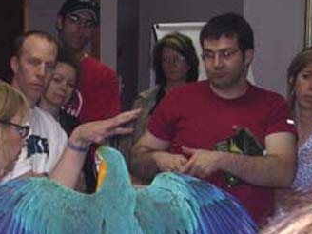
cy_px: 201
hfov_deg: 13.3
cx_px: 61
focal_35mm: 148
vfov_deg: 10.0
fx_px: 1334
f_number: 4
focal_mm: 12.3
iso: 337
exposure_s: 1/60.1
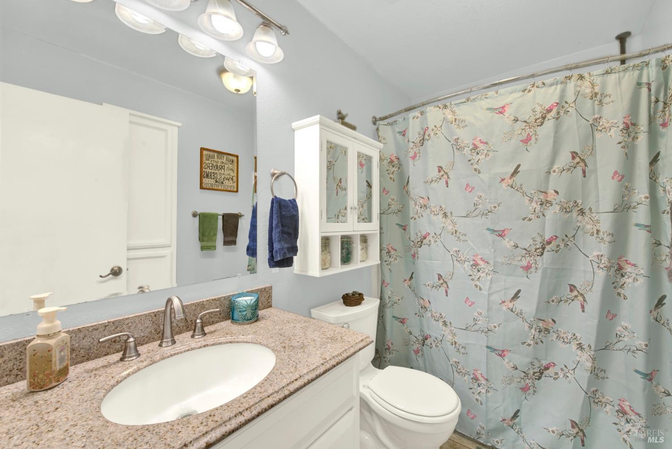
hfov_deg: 104.2
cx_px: 336
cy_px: 224
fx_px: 261
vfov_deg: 81.3
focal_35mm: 14
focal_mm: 14
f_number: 14
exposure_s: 1/5
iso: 100
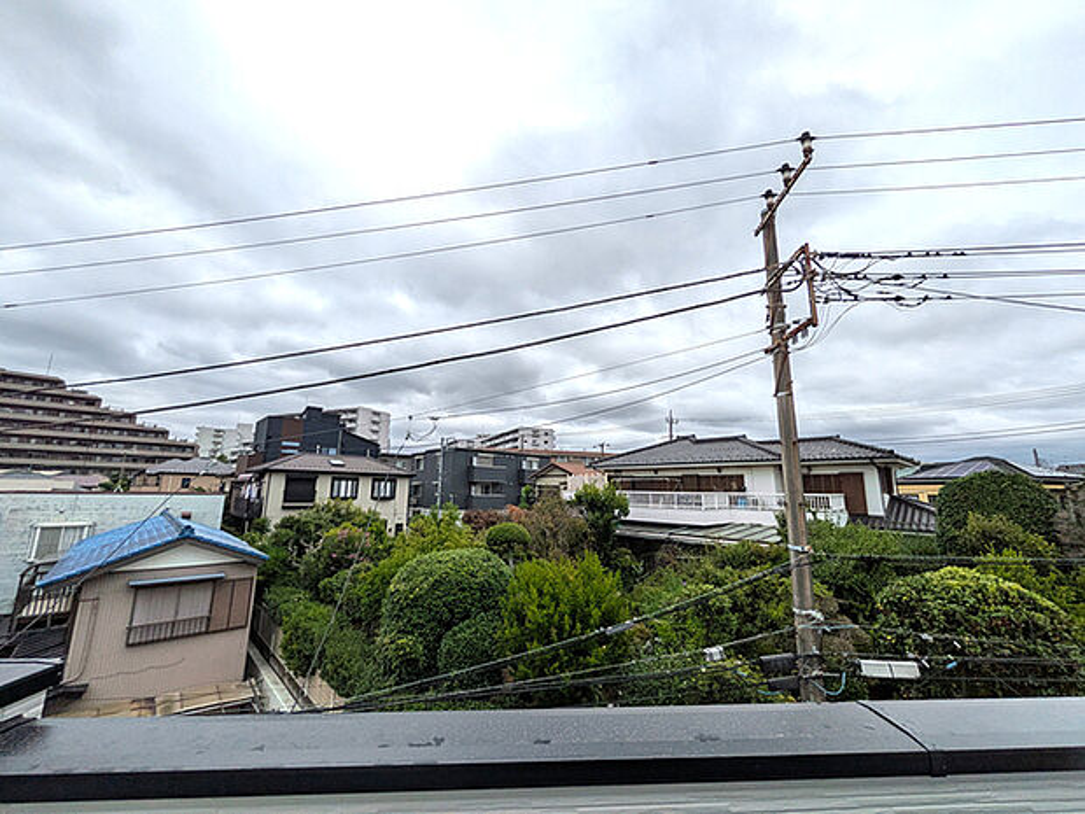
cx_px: 542
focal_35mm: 14
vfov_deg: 85.7
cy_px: 407
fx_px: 439
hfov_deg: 102.1
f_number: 2.2
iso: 53
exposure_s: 1/4016
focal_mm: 1.83
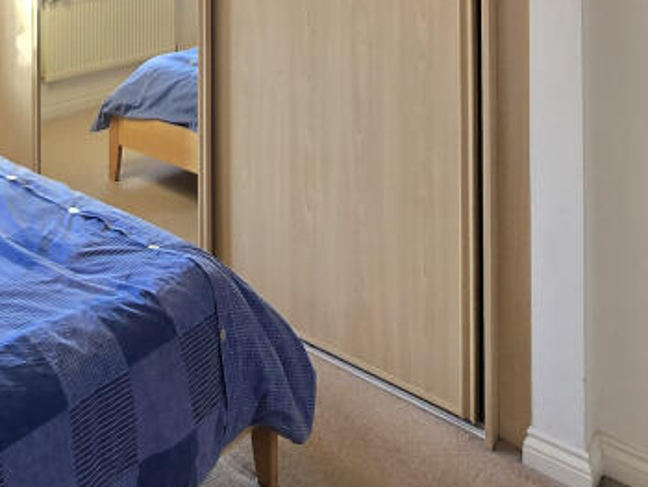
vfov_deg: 31.3
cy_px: -107
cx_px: 11
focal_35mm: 38
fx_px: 712
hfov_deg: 42.7
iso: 80
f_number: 2.2
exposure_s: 1/50
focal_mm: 2.2
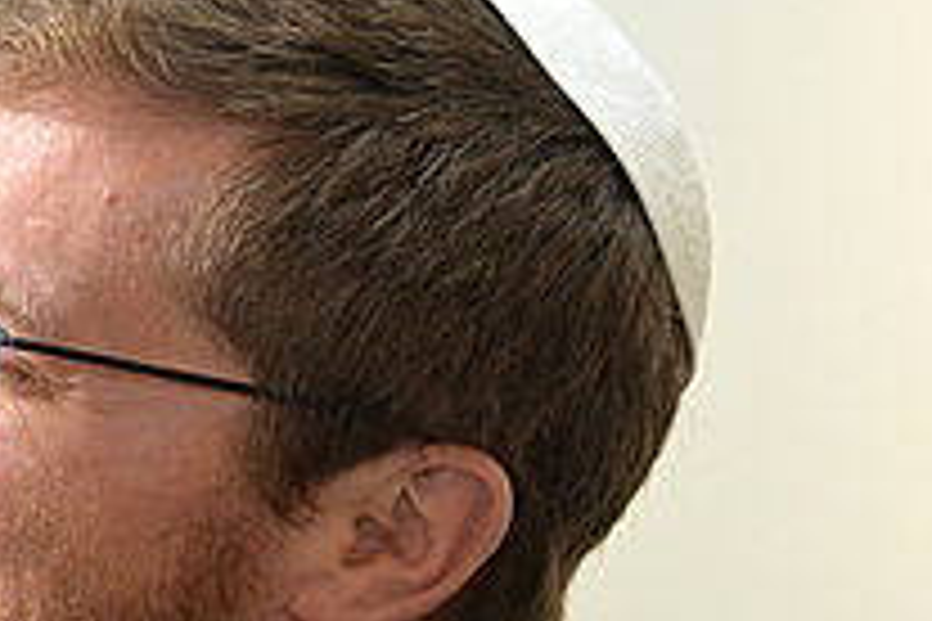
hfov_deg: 10.1
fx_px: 4996
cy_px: 891
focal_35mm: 193
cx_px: -761
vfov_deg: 7.0
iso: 1250
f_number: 5
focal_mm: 50
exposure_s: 1/125
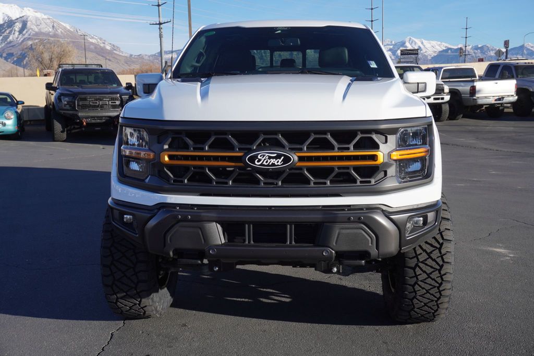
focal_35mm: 38
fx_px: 557
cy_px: 178
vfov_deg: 35.5
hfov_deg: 51.3
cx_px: 267
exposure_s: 1/200
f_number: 8
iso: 100
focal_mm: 25
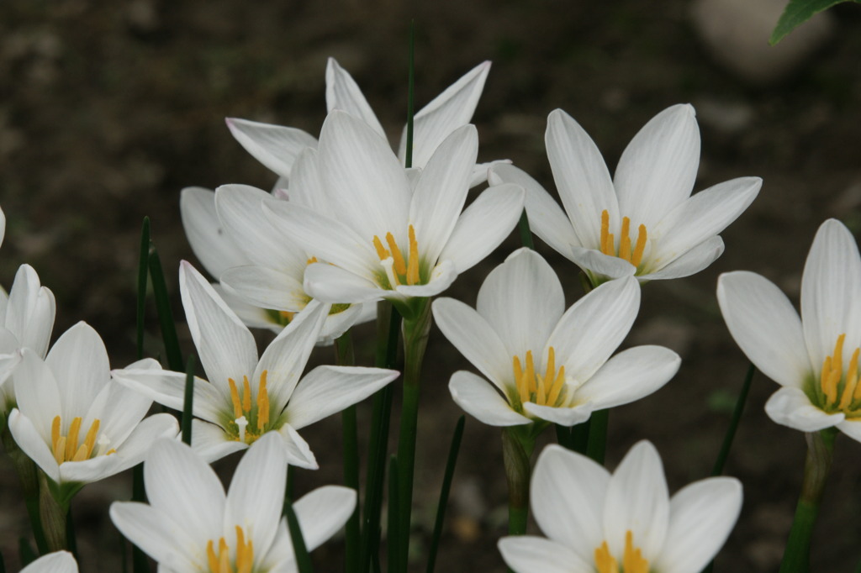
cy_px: 286
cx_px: 430
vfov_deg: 2.8
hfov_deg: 4.2
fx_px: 11834
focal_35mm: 495
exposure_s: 1/60
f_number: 18
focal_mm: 330
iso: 200
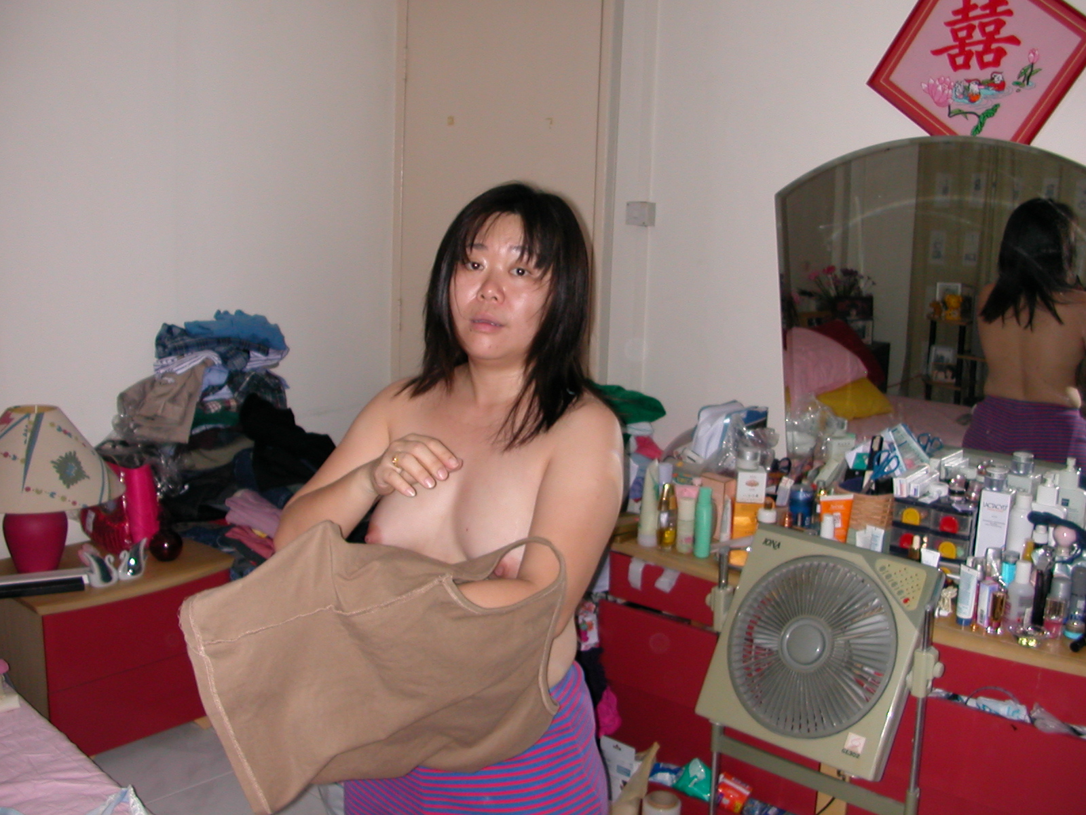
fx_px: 1161
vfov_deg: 38.7
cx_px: 543
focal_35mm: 37
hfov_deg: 50.1
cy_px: 408
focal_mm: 5.6
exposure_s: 1/59.9
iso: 100
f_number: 2.7
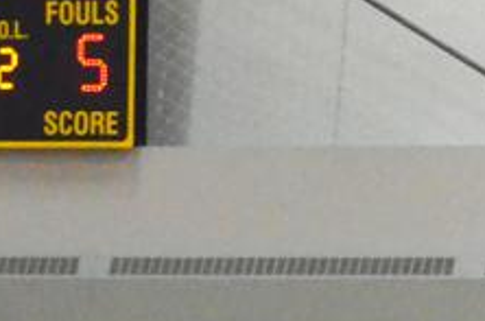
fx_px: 10808
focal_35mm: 804
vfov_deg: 1.7
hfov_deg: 2.6
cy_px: 594
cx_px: 288
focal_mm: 116
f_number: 9
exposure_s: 1/320
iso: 6400
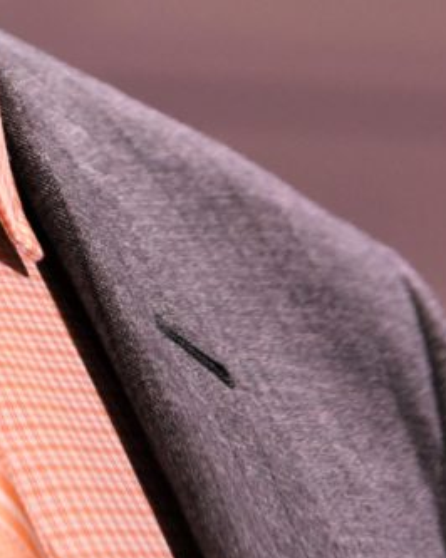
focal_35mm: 390
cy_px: -603
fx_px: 6441
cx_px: -227
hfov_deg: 3.9
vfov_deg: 4.9
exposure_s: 1/50
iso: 1600
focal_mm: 90
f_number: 5.3
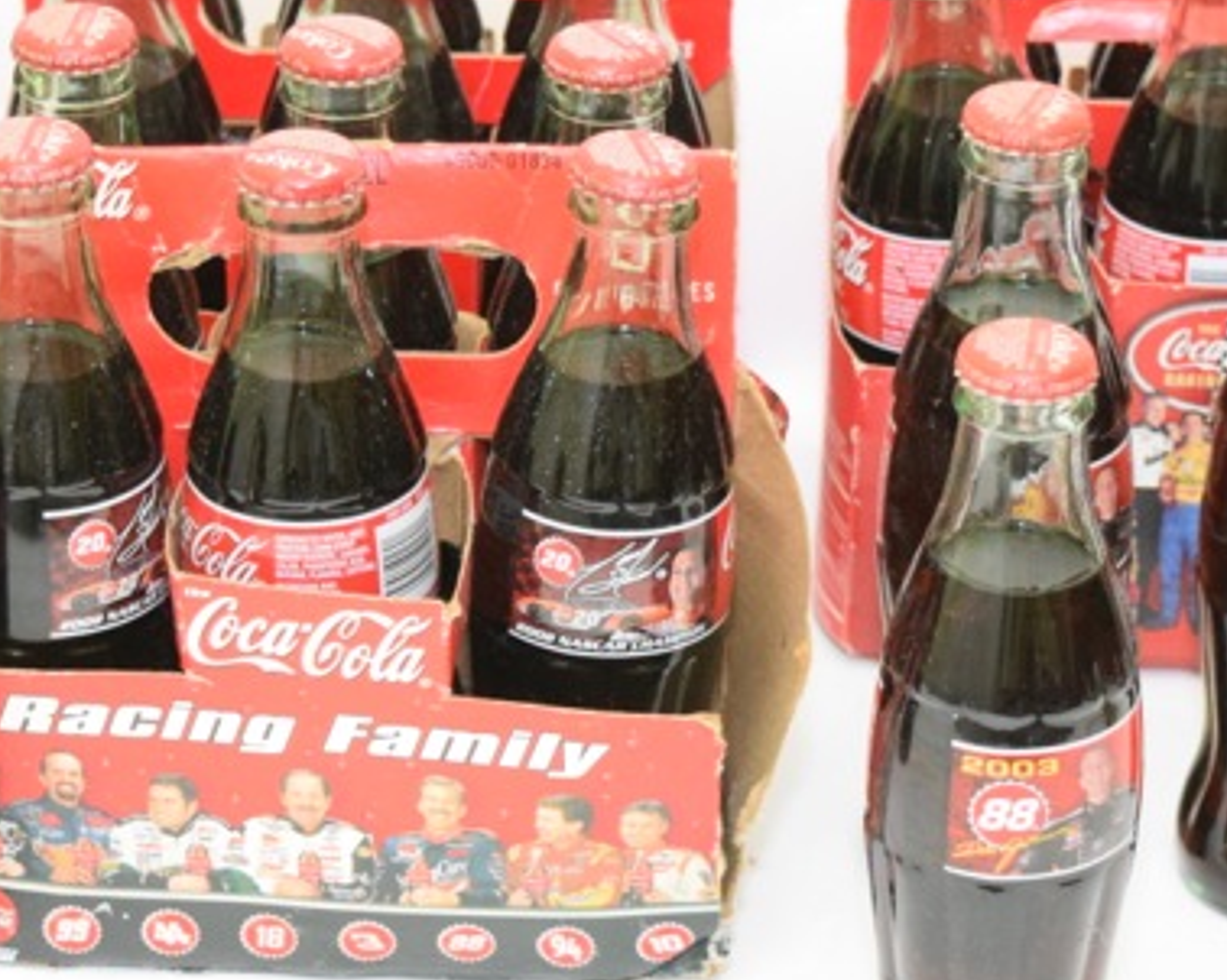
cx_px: 415
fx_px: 5408
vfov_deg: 10.3
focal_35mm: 149
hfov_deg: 12.9
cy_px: 342
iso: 3200
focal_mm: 40
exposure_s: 1/60
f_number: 5
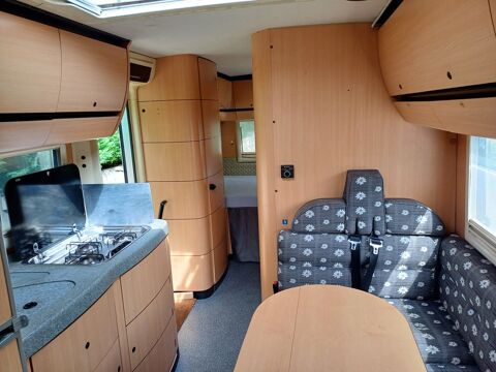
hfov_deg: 69.4
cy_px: 186
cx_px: 248
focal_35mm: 25
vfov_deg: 54.9
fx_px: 358
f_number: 1.8
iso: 50
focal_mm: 4.65
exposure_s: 1/100
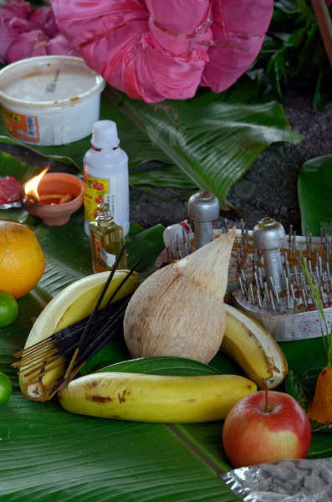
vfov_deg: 8.6
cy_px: 251
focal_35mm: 240
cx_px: 166
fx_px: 3337
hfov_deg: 5.7
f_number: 8
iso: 400
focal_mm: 160
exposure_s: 1/200
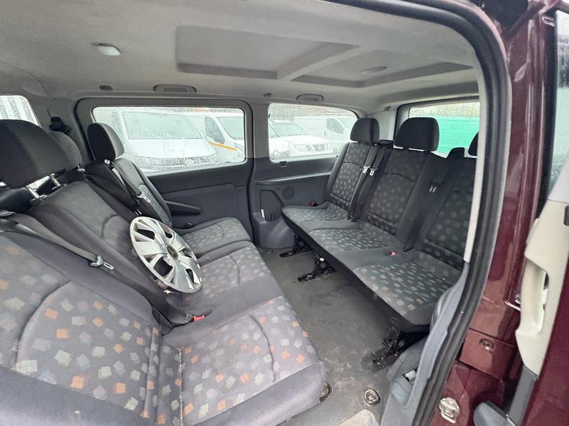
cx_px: 284
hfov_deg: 102.1
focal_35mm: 14
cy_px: 213
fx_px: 230
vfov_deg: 85.7
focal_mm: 2.22
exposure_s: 1/60
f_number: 2.2
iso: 800
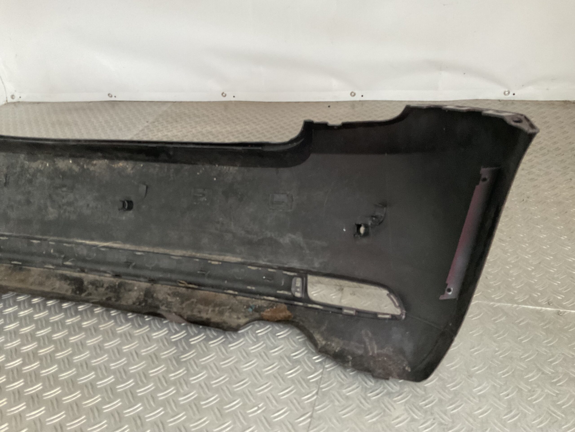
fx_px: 482
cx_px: 288
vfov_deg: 48.2
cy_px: 216
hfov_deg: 61.7
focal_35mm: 29
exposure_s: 1/60
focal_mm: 3
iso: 250
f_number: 1.8
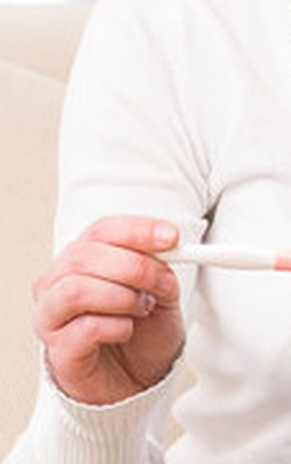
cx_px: -590
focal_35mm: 617
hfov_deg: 2.1
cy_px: 320
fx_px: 7817
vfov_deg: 3.4
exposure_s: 1/100
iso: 400
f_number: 4.5
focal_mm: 92
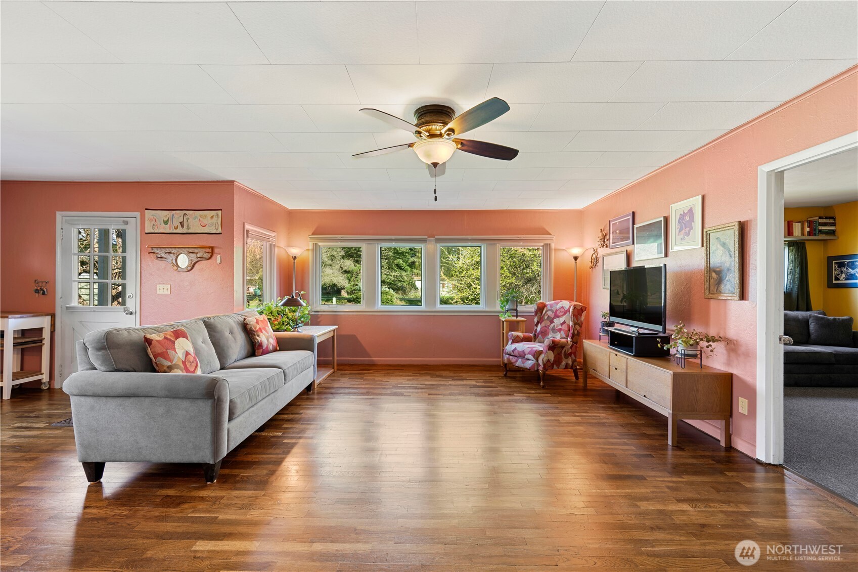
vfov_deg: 81.2
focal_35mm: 14
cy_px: 286
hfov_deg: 104.3
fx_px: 334
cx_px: 429
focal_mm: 14
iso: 200
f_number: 8
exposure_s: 1.6
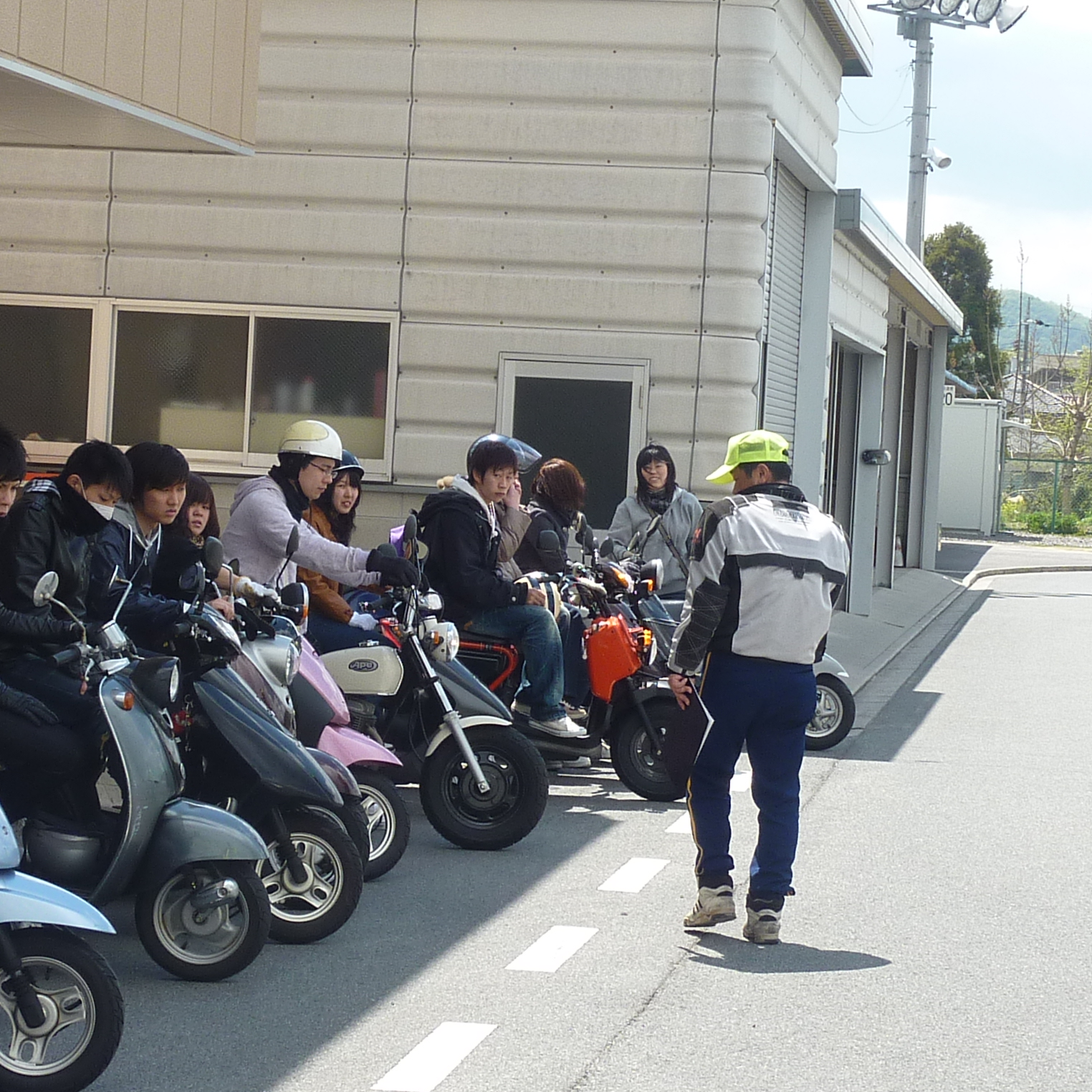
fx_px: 3391
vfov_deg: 18.3
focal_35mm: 95
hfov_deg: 18.3
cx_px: 459
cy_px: 544
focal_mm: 7.3
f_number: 4
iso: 80
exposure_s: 1/320
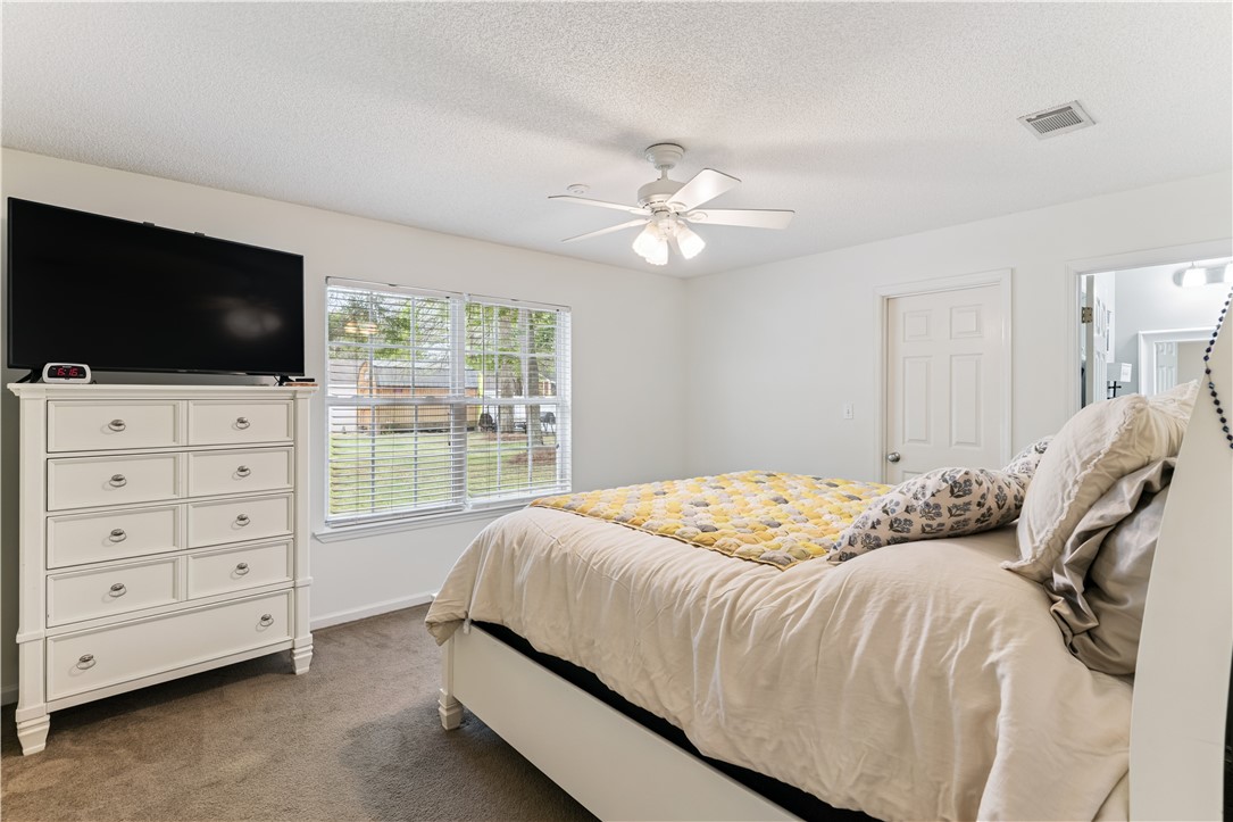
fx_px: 582
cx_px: 616
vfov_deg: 70.4
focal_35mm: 17
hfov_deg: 93.3
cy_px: 411
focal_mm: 17
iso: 250
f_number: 8
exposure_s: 1/15
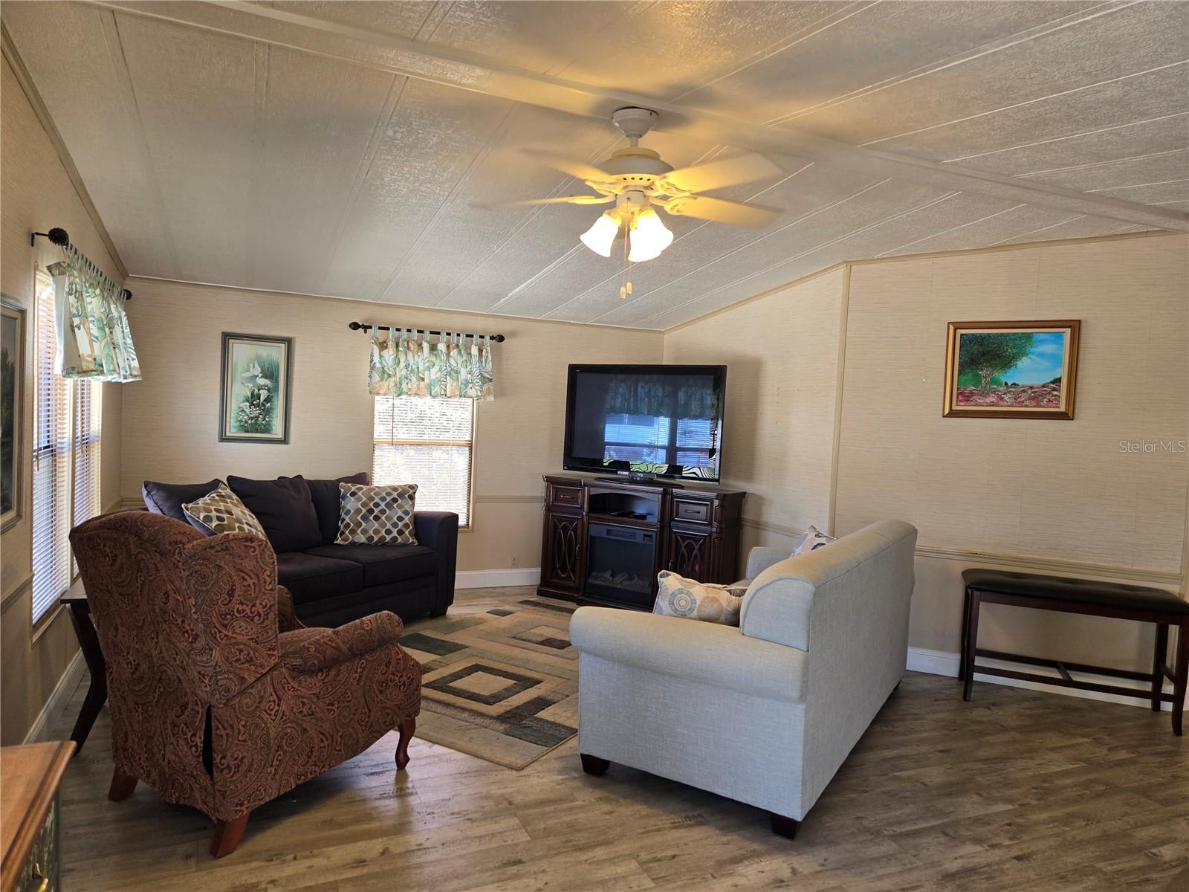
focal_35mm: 23
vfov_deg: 58.9
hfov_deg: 73.9
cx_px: 594
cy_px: 446
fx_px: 790
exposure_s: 1/120
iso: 80
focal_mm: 5.4
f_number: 1.8
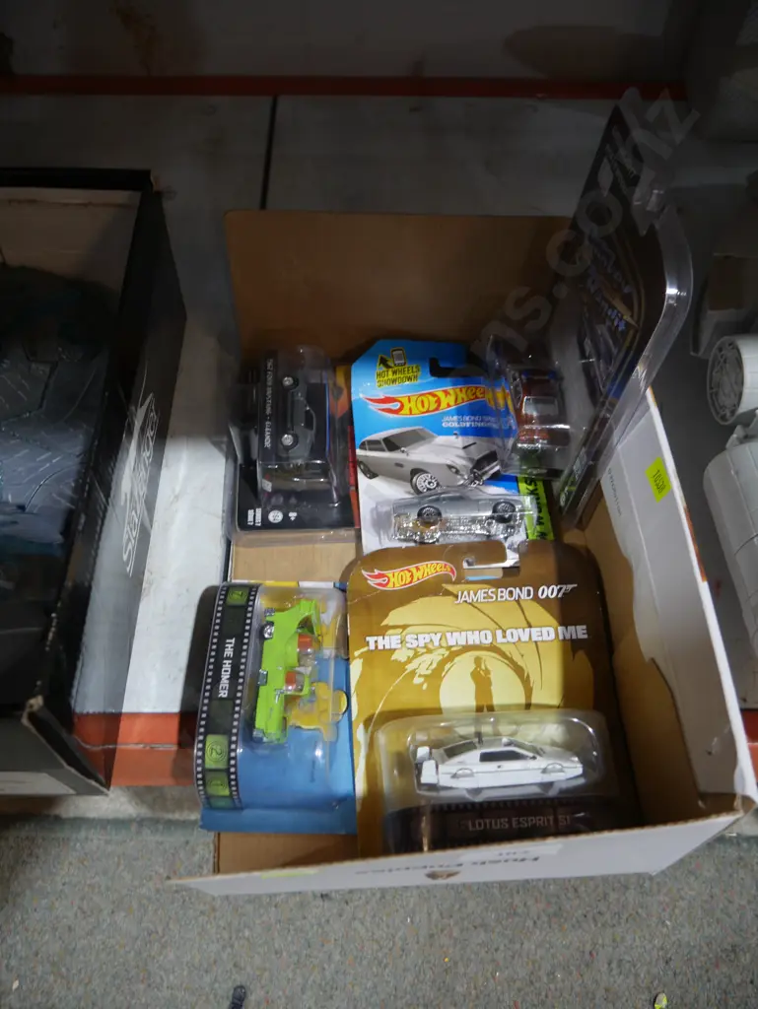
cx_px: 379
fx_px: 817
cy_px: 504
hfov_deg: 49.8
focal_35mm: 28
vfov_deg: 63.4
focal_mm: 14
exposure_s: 1/60
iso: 320
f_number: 3.5
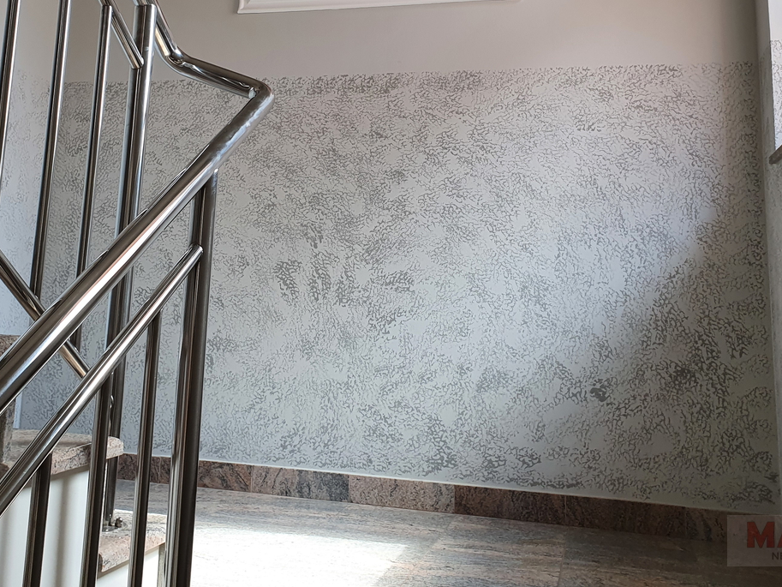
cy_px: 127
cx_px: 295
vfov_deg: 34.2
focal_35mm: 41
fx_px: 926
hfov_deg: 45.4
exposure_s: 1/100
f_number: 2.4
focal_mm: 4.32
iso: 80
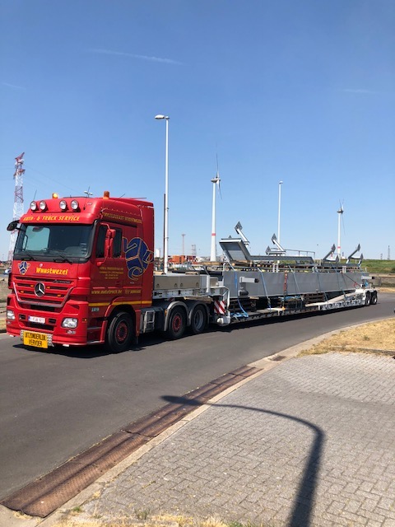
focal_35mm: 28
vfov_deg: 63.4
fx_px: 426
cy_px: 264
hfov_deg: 49.7
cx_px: 198
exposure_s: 1/2000
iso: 20
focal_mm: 3.99
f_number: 1.8
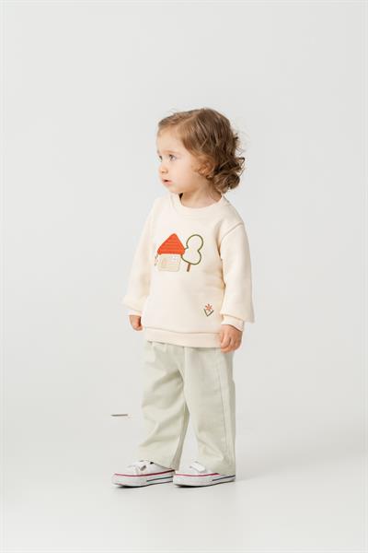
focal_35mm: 140
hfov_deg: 9.8
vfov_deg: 14.7
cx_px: 184
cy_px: 276
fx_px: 2146
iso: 160
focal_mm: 140
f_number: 8
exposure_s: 1/160
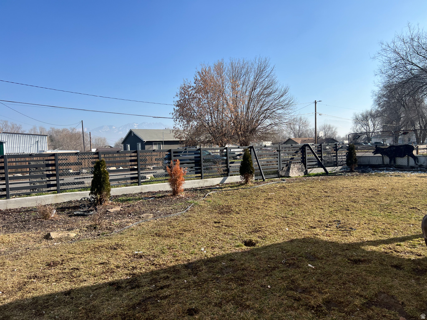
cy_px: 160
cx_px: 214
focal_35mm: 26
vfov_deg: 53.1
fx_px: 321
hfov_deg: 67.3
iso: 50
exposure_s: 1/4115
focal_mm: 5.7
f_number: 1.5
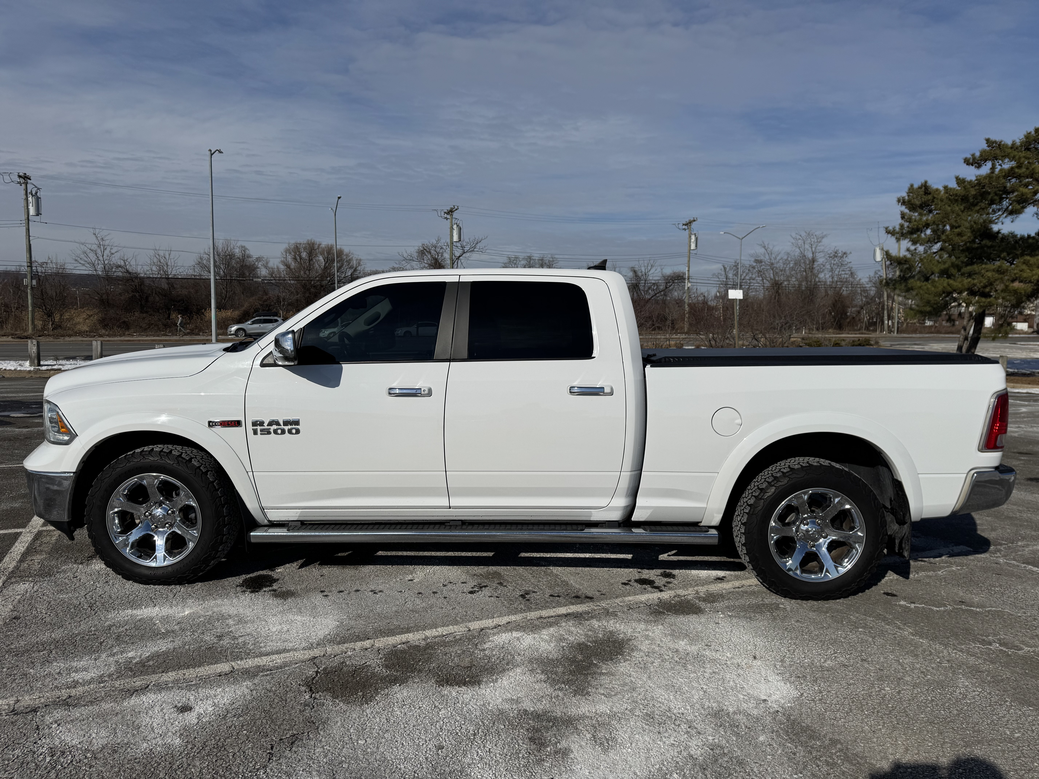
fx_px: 720
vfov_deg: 56.8
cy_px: 390
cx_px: 520
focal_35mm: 24
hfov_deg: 71.6
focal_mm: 6.76
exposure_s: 1/12346
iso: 64
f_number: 1.78
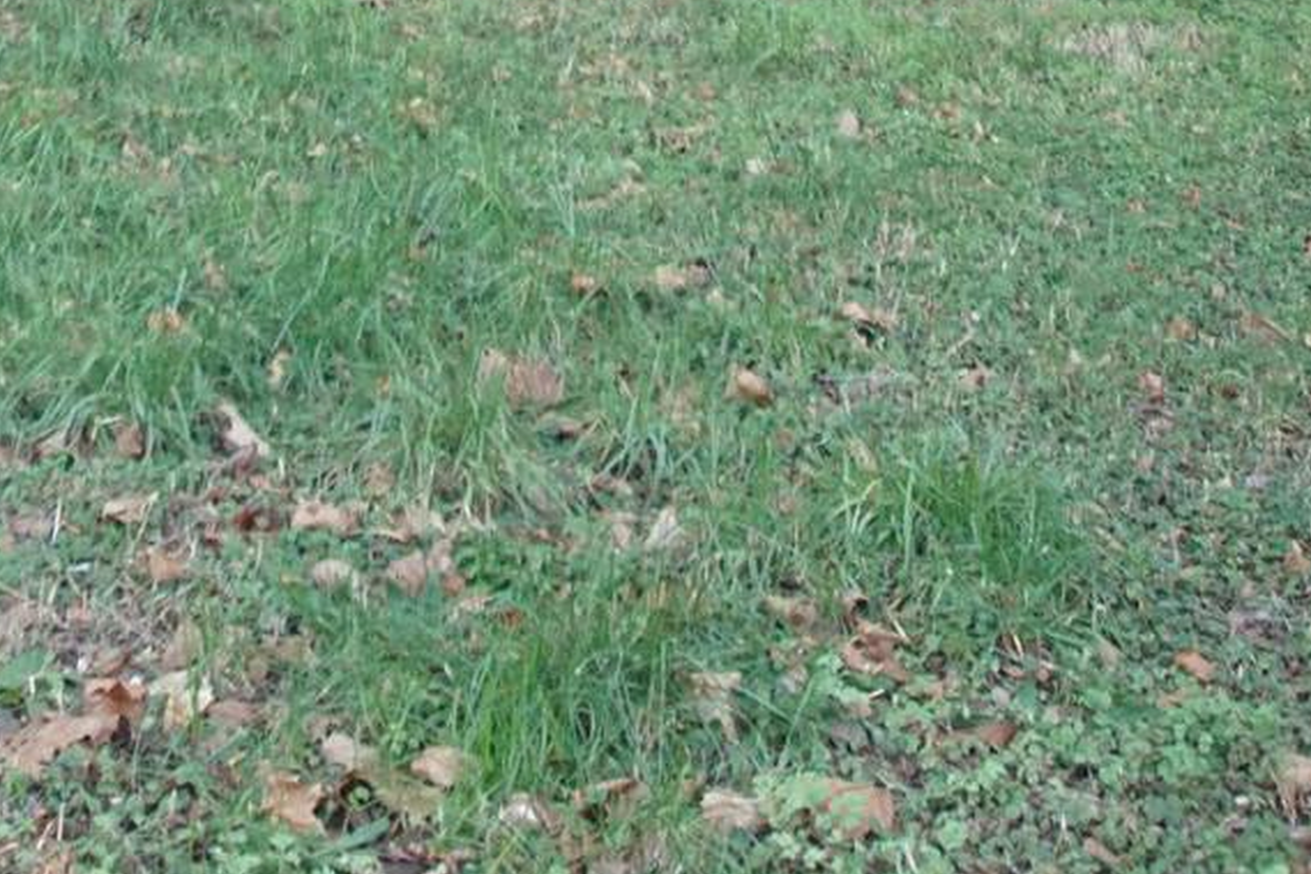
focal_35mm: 81
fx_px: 2949
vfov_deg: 14.1
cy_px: -879
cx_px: 353
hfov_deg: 24.8
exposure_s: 1/640
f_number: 4.5
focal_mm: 20
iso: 3200
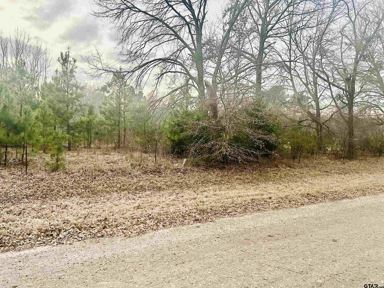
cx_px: 192
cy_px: 144
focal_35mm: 26
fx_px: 288
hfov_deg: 67.3
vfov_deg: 53.1
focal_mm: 5.7
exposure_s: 1/60
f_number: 1.5
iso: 250
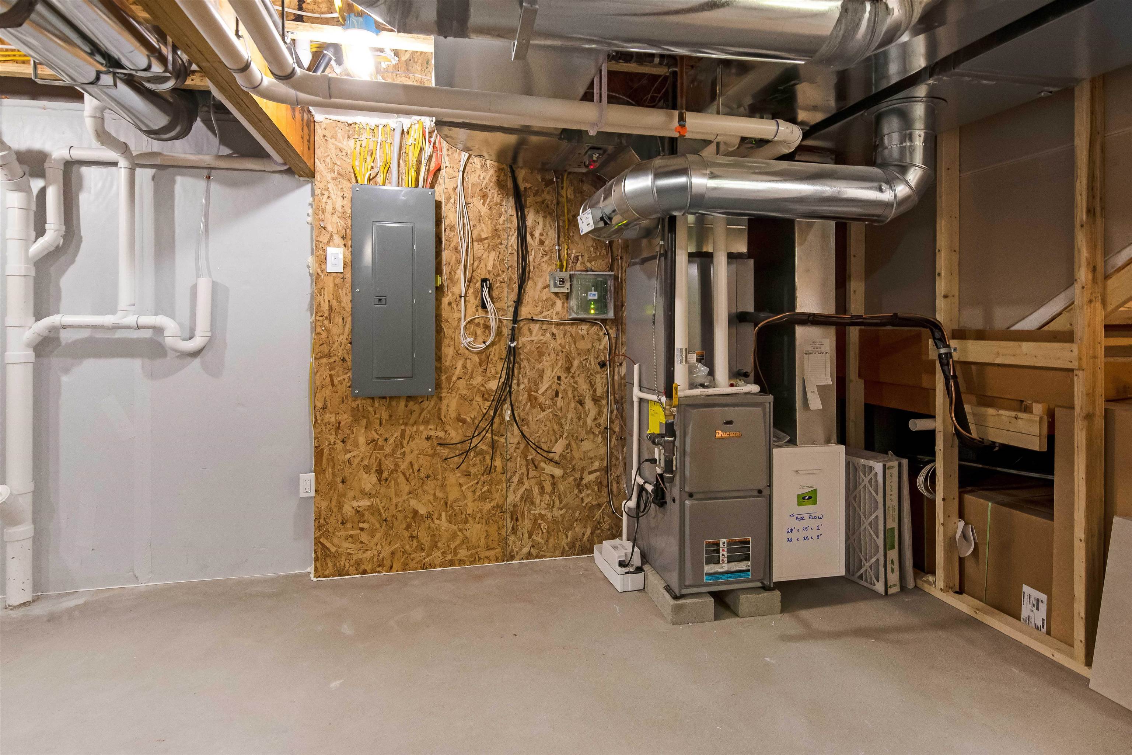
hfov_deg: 90.0
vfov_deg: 67.4
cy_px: 378
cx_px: 566
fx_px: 566
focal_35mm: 18
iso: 400
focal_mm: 12
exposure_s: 1/8
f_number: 7.1
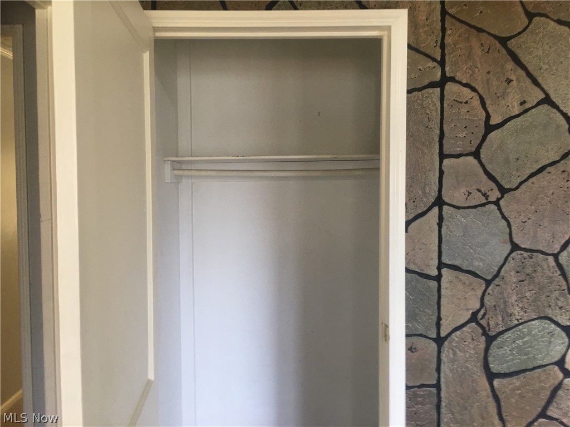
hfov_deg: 61.7
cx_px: 285
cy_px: 214
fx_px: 478
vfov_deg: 48.2
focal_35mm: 29
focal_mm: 4.15
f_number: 2.2
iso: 32
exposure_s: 1/15
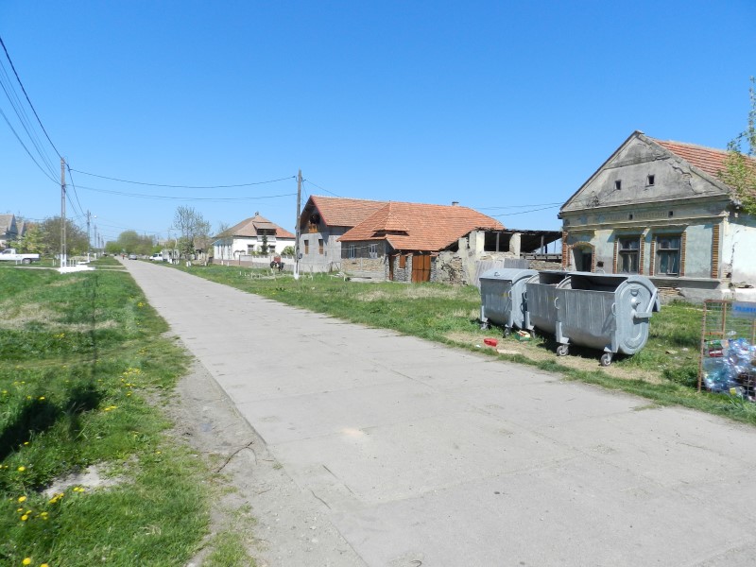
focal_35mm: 23
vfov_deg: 58.9
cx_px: 378
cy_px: 284
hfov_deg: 73.9
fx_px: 502
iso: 160
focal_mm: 4
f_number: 4
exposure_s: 1/1000
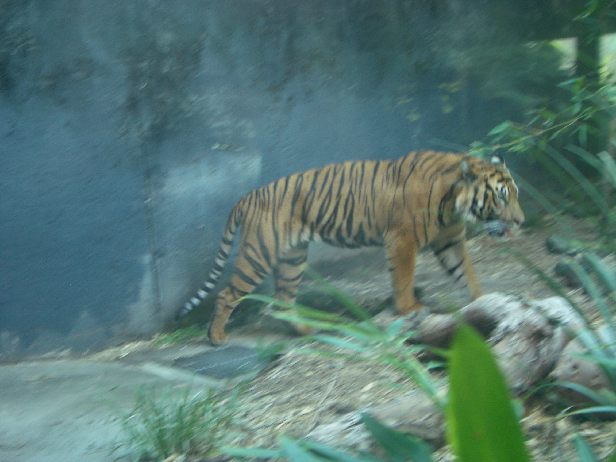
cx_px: 308
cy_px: 231
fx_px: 872
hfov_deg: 38.9
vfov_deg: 29.7
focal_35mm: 49
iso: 100
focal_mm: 8.2
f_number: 3.1
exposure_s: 1/20
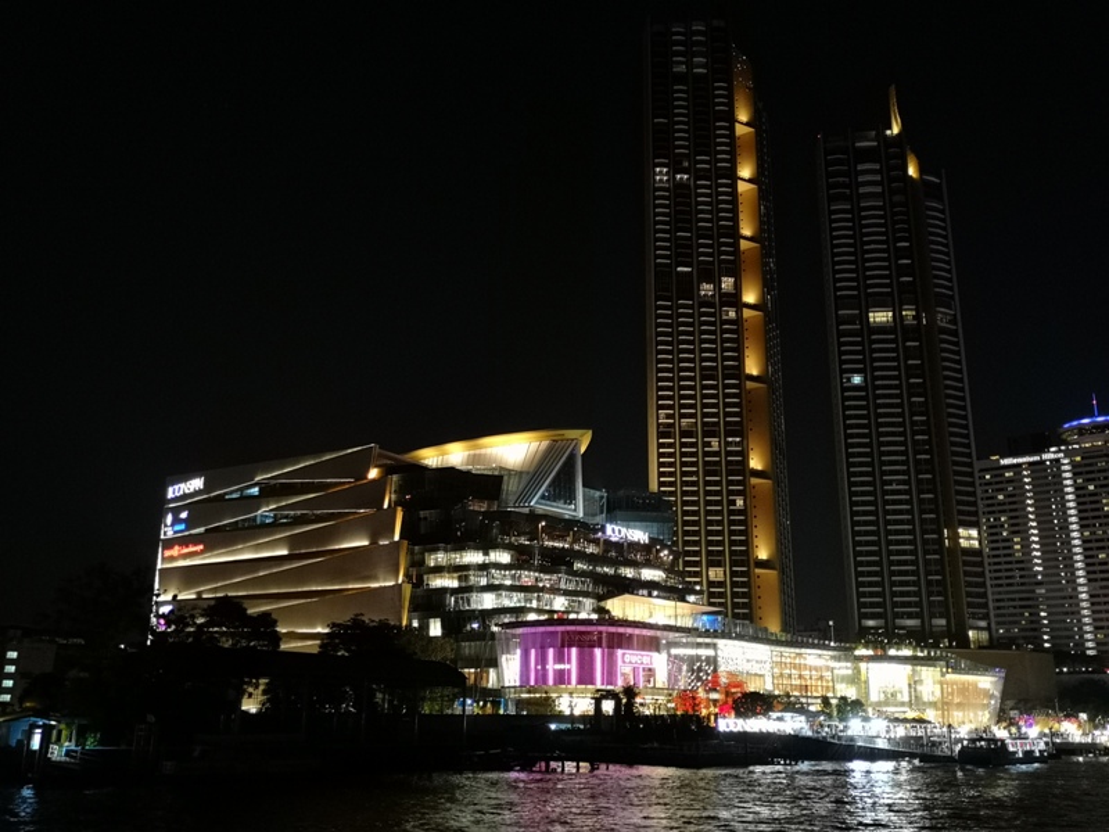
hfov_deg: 58.4
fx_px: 993
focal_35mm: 31
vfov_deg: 45.4
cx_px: 554
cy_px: 416
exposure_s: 1/20
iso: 640
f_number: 1.8
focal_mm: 3.95
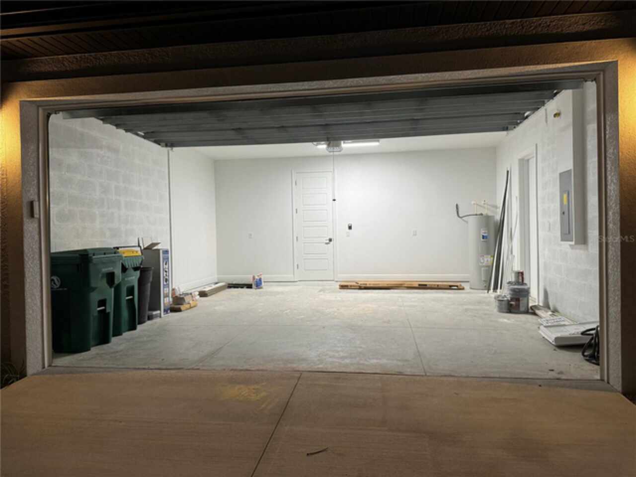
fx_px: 441
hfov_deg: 71.6
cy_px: 238
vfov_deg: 56.8
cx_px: 318
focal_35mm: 24
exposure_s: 1/60
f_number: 1.78
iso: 250
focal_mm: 6.76
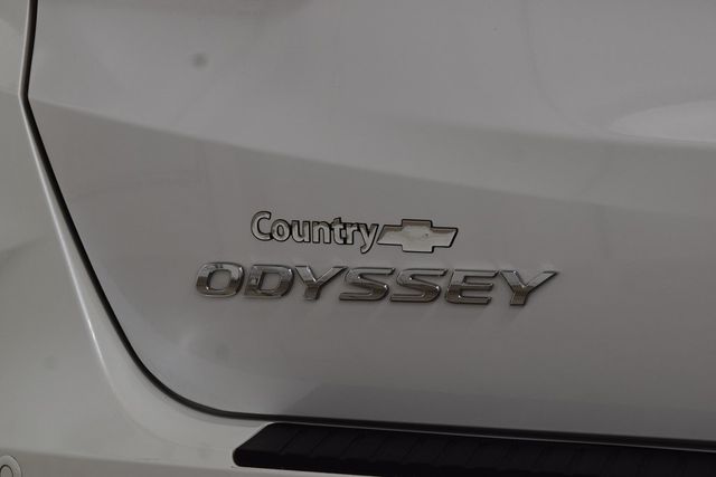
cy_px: 238
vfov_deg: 13.0
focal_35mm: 105
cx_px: 358
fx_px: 2089
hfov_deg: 19.5
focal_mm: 70
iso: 640
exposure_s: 1/30
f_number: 7.1
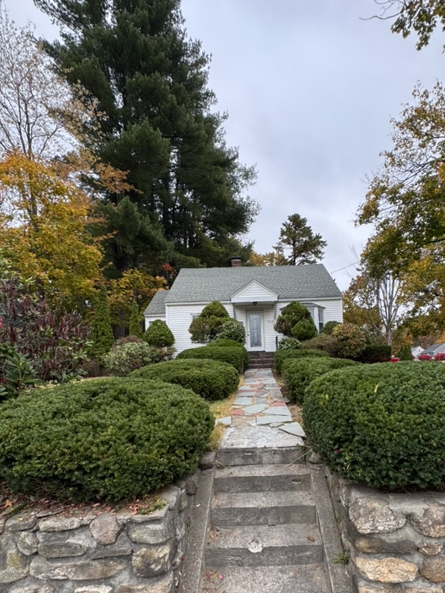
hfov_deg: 70.9
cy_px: 369
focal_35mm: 18
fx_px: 309
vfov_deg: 86.1
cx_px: 265
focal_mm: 2.22
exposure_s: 1/298
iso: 40
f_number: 2.2
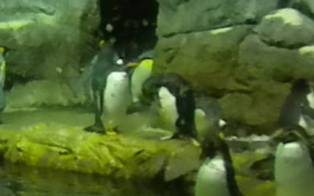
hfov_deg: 11.9
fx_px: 1387
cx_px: -255
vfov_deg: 8.1
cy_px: 13
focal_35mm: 162
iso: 640
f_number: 3.5
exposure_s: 1/154
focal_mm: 6.6
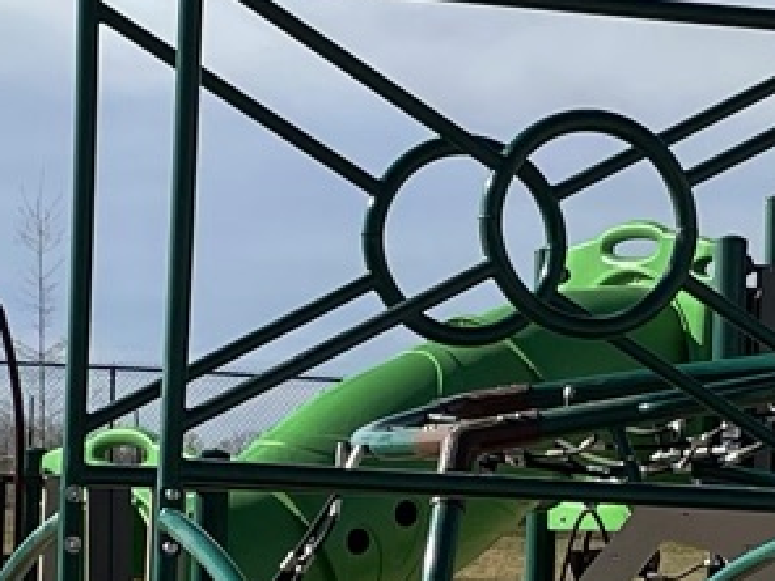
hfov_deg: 11.0
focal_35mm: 180
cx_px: 594
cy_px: 489
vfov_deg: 8.2
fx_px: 4030
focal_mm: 4.2
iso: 32
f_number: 1.6
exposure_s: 1/4464
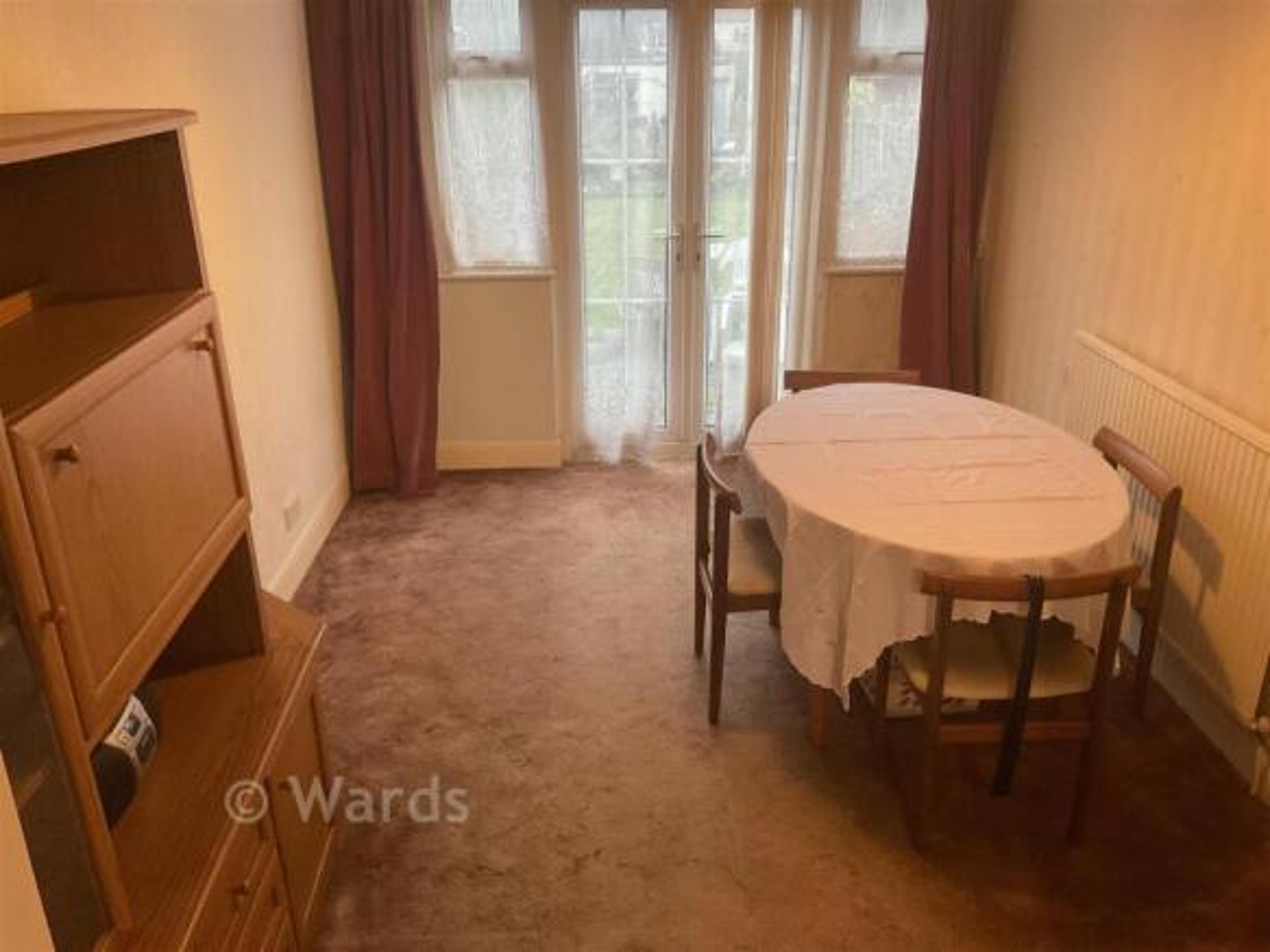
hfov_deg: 61.7
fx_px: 1064
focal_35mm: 29
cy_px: 476
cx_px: 635
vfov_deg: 48.2
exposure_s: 1/50
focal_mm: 3
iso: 160
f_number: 1.8
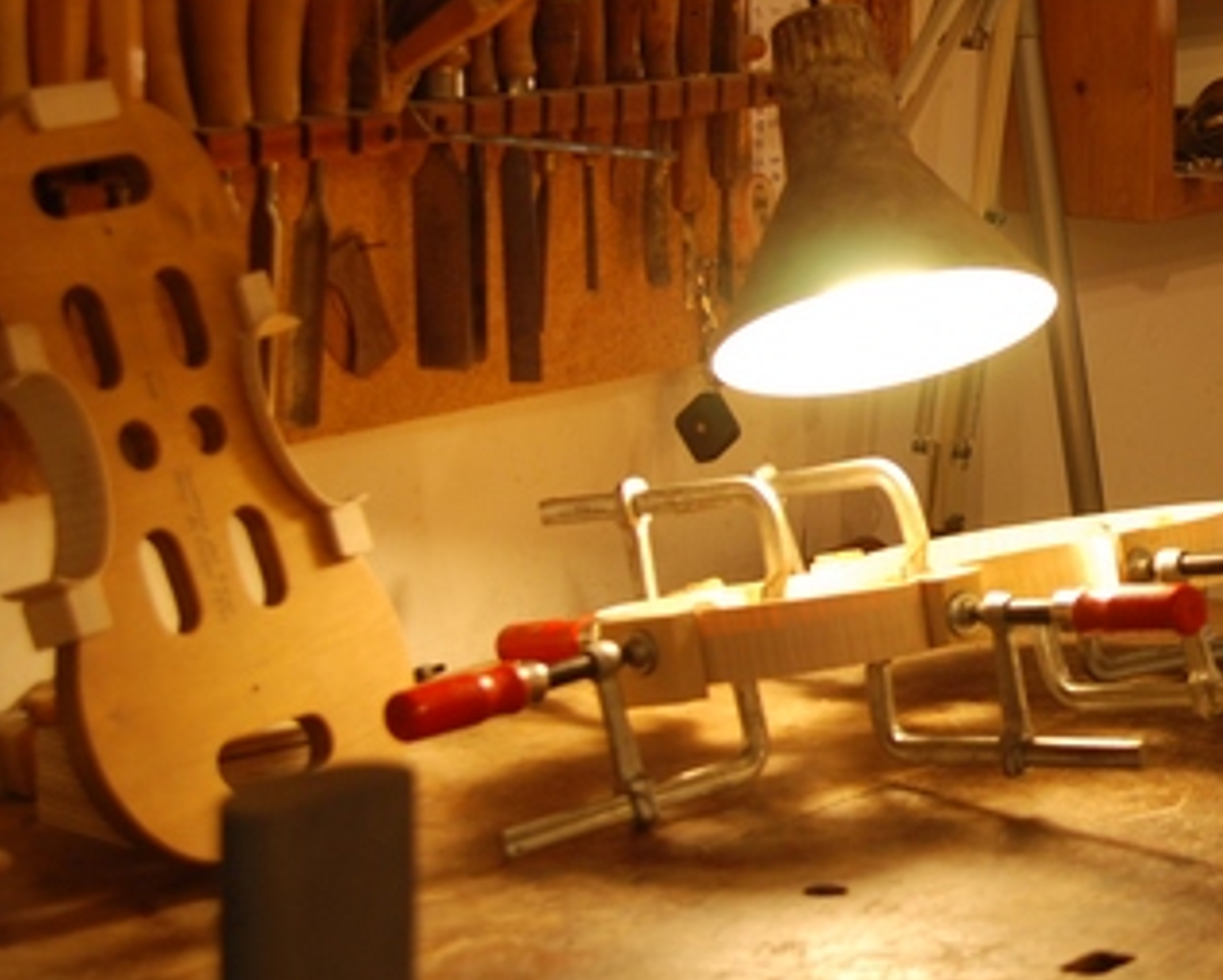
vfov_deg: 13.2
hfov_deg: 15.9
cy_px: 340
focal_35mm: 117
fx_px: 4238
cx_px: 1424
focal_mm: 34
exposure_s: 1/25
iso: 200
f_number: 3.2
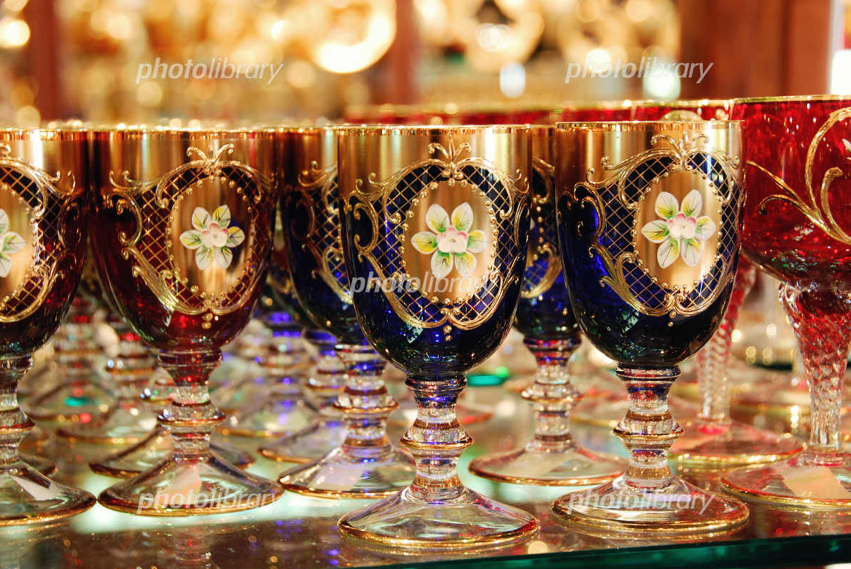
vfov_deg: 17.3
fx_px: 1870
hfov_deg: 25.6
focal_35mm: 79
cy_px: 285
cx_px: 423
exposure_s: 1/10
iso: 400
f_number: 6.3
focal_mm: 52
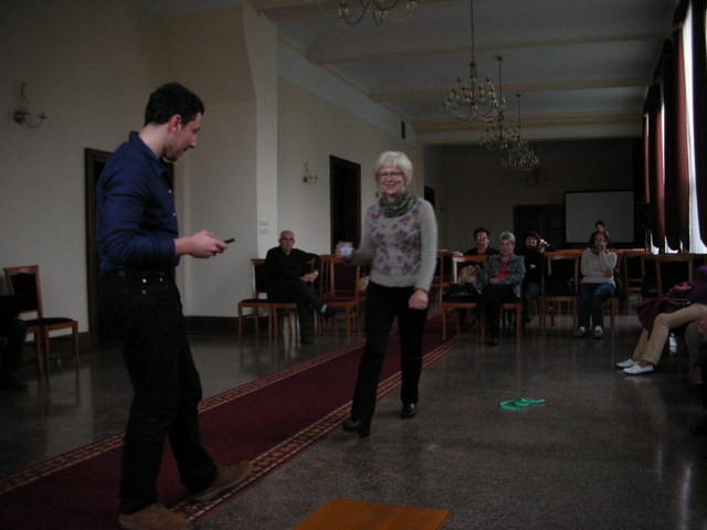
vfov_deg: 40.7
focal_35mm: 35
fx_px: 715
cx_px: 354
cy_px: 265
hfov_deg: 52.6
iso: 200
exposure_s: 1/30
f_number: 3
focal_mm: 5.8
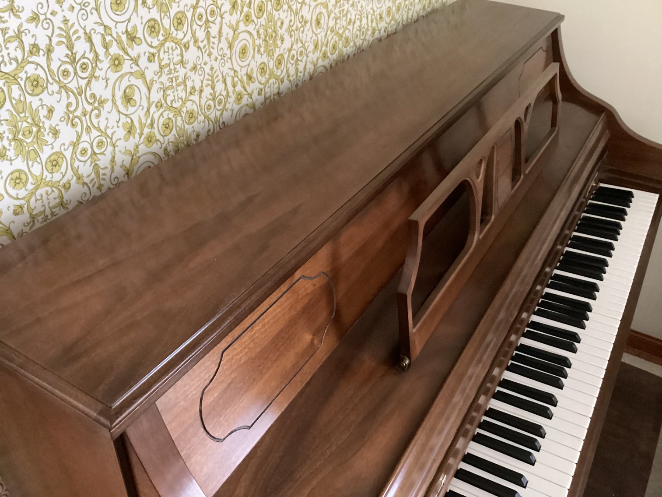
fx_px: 593
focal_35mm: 31
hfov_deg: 58.3
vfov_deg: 45.4
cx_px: 331
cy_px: 248
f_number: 2.4
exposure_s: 1/17
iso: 640
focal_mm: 3.3
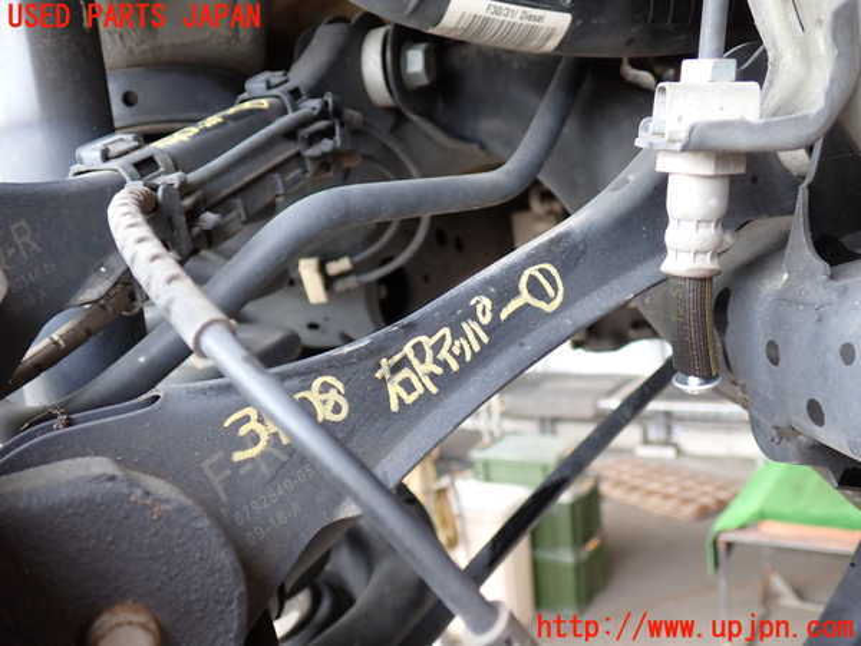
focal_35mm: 32
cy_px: 323
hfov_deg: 56.8
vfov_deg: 44.2
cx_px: 430
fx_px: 796
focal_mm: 5.79
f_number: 2.4
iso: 200
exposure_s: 1/50
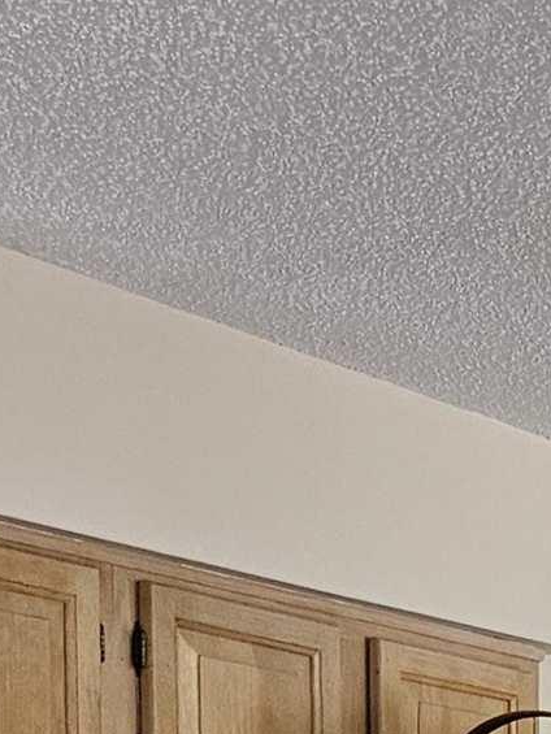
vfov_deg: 14.1
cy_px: 1278
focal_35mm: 125
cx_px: 1271
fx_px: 2652
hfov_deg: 10.4
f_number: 1.8
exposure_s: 1/120
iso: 400
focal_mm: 5.4
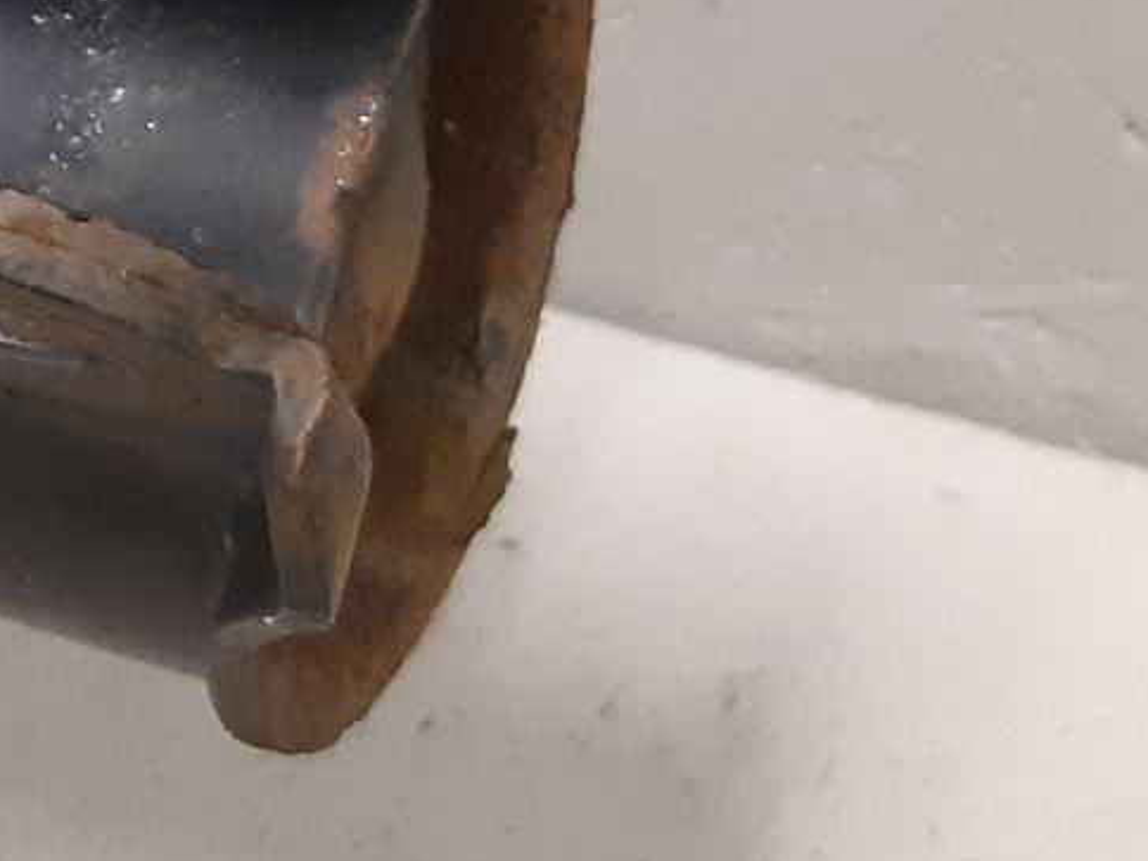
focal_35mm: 110
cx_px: -994
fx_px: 3648
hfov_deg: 15.2
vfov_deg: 13.3
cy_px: -19
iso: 320
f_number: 1.7
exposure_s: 1/50
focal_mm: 3.93
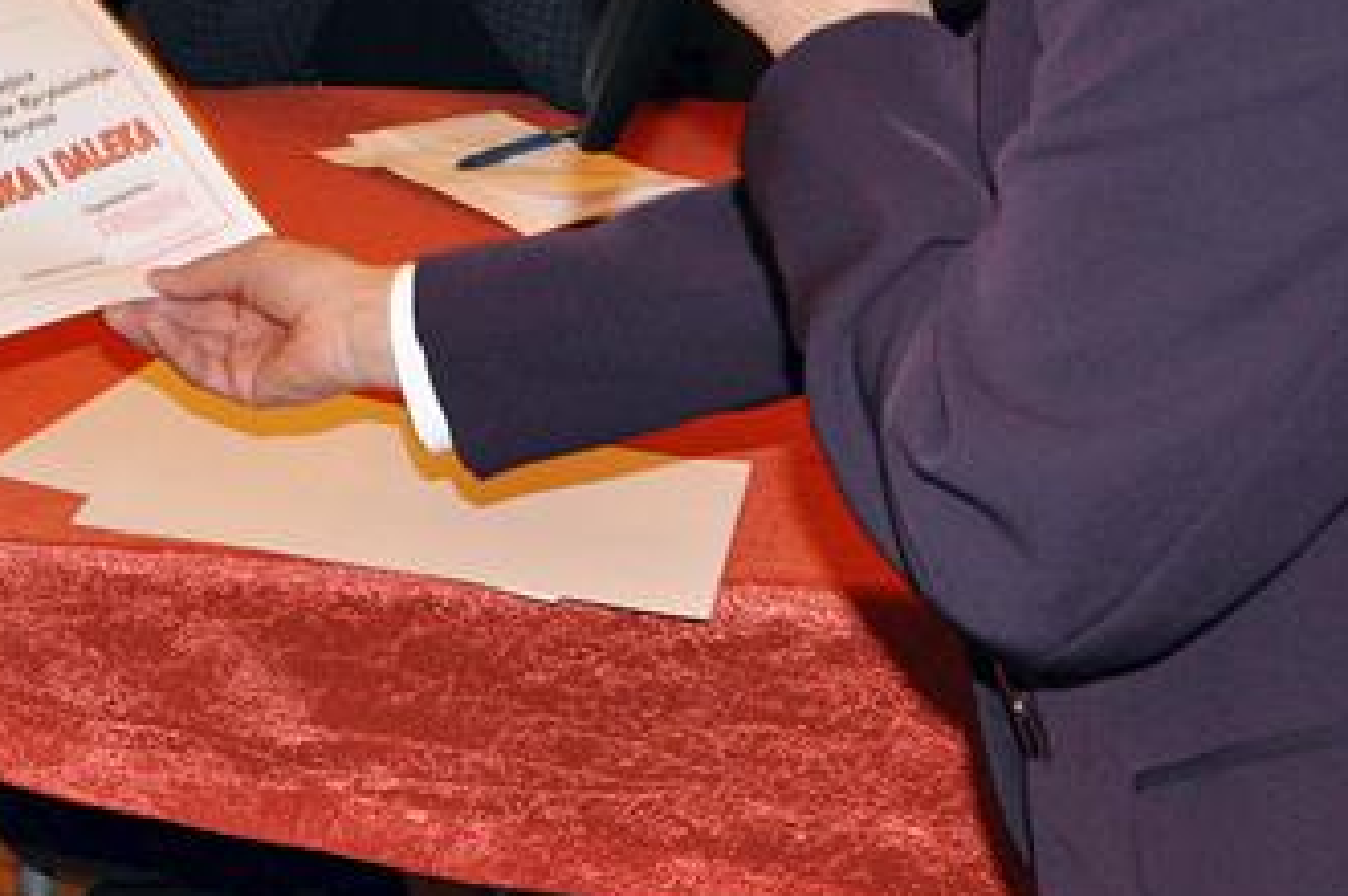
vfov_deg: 14.1
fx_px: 3602
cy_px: 145
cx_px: -195
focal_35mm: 96
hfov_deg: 20.1
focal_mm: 25
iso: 2000
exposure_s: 1/60
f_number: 5
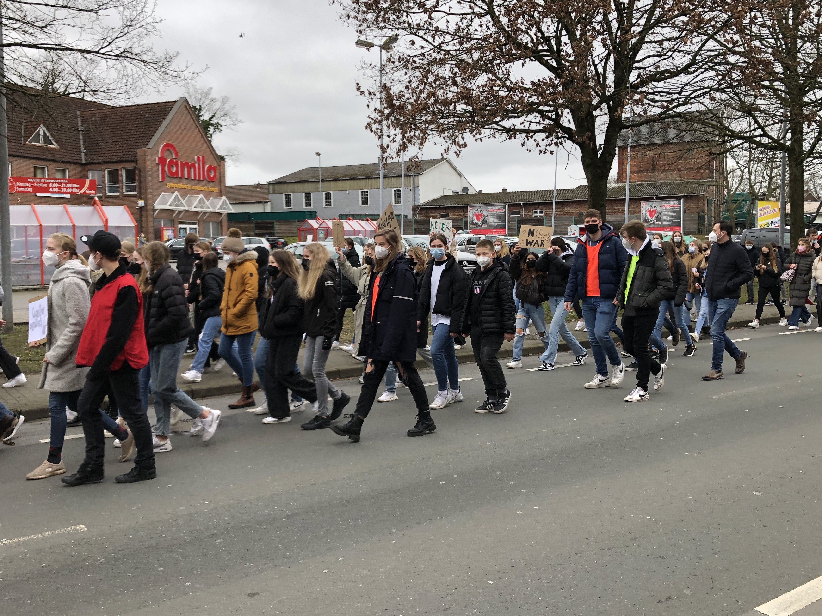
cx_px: 388
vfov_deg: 42.9
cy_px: 286
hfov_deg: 55.3
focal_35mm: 33
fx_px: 784
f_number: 1.8
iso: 20
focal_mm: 3.99
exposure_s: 1/259
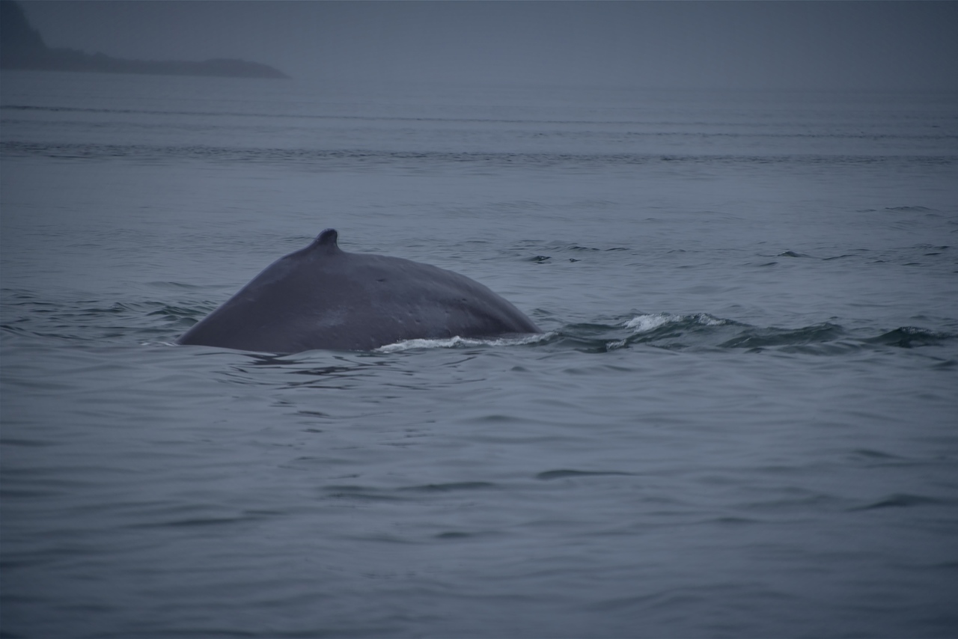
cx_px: 479
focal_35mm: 300
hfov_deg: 6.9
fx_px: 7985
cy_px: 320
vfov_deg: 4.6
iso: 125
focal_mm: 300
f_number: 5.6
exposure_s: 1/640
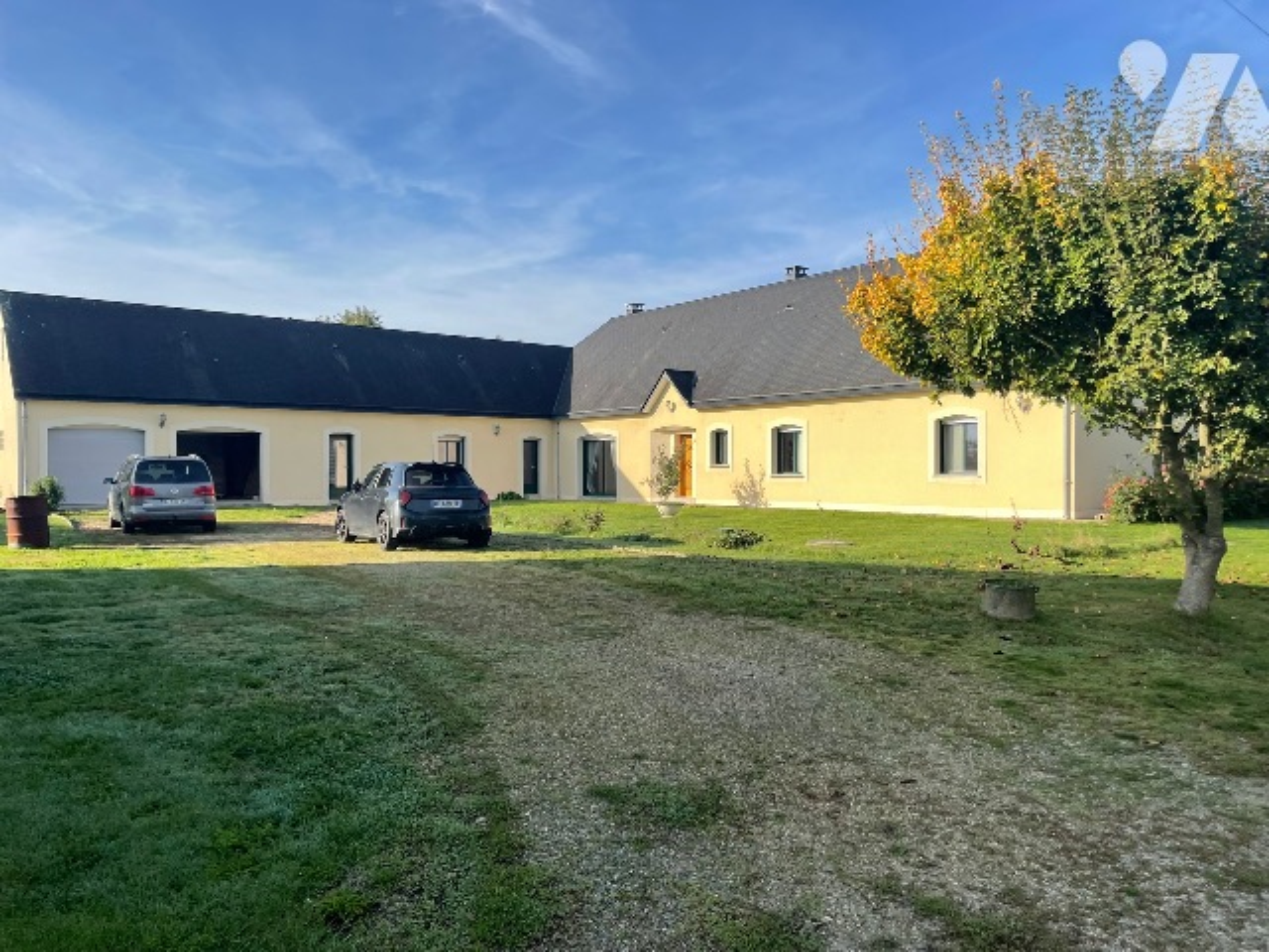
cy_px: 476
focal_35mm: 26
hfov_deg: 67.3
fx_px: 953
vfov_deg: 53.1
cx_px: 634
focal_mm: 4.2
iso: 32
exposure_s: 1/2747
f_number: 1.6
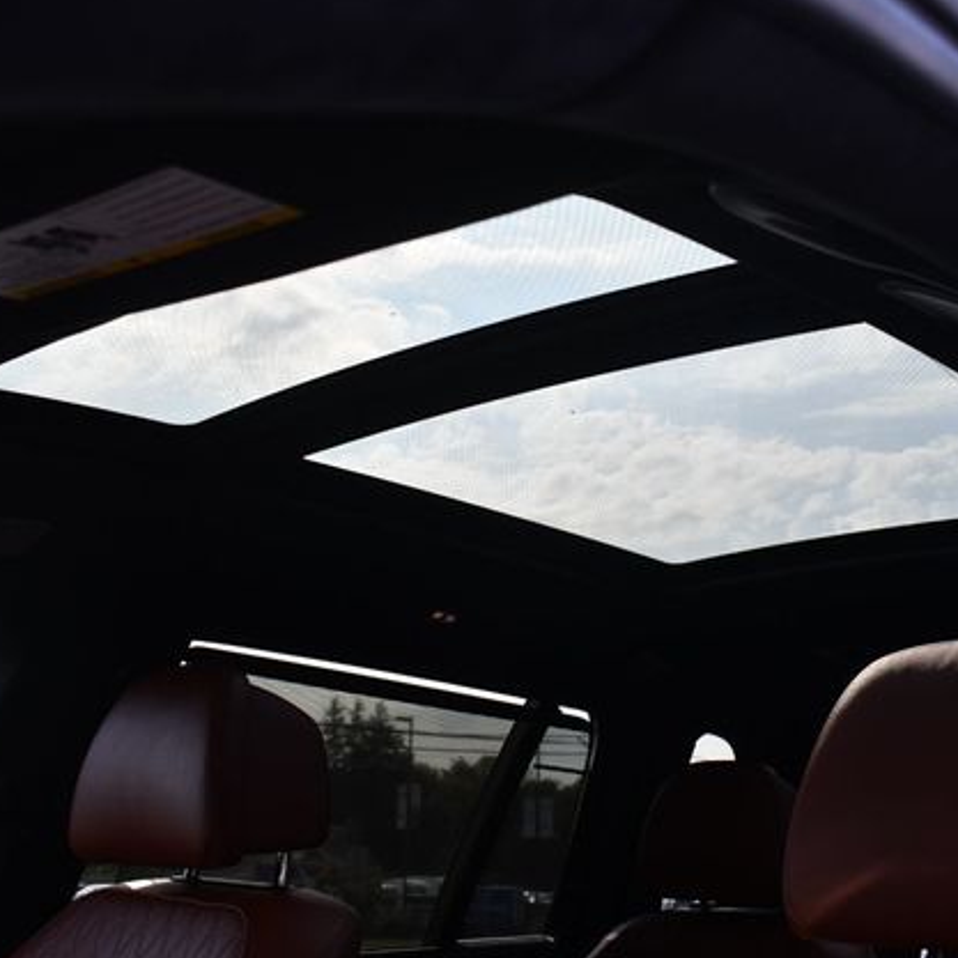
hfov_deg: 38.9
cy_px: 473
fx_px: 1346
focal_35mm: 43
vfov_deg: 39.2
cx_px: 590
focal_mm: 22
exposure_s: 1/250
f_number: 8
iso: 140
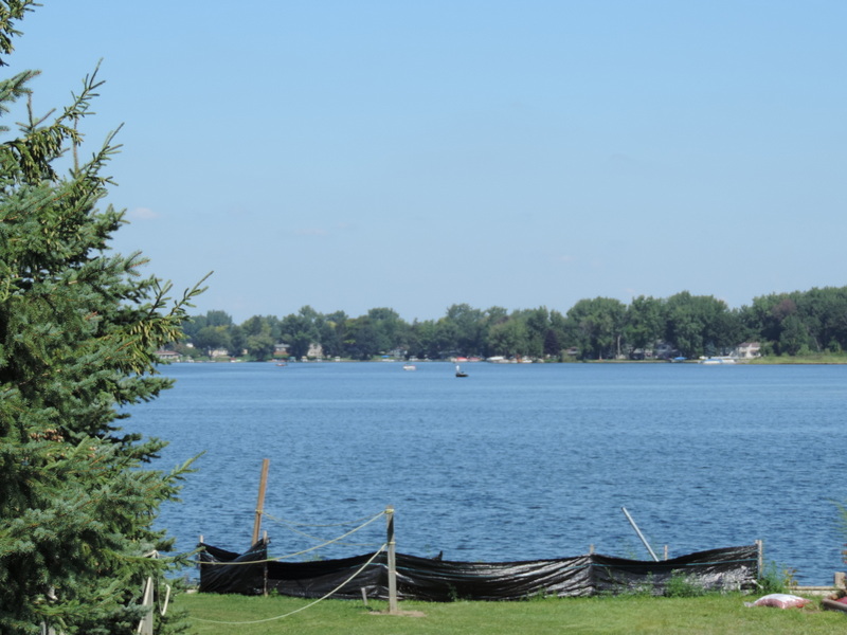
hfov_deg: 16.4
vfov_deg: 12.3
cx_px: 424
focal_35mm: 120
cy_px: 318
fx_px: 2936
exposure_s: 1/500
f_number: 4.2
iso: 80
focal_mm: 21.4
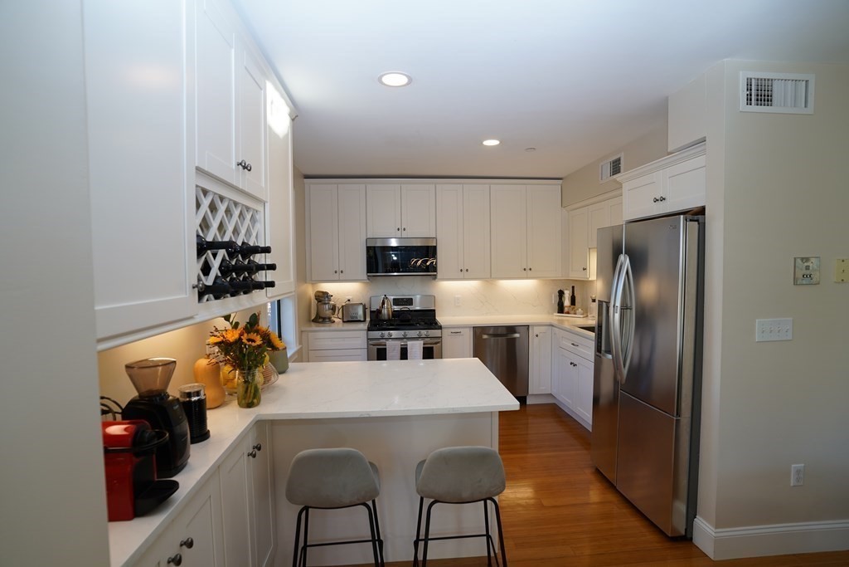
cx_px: 424
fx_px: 401
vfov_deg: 70.5
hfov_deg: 93.3
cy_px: 284
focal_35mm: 17
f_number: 4
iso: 320
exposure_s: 1/160
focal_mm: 17
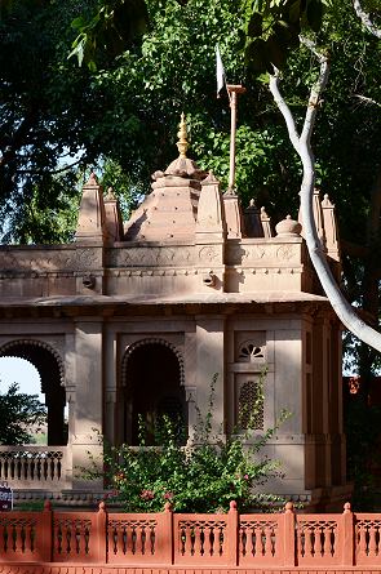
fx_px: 1673
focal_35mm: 105
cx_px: 190
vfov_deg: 19.5
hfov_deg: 13.0
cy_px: 287
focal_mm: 70
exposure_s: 1/320
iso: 400
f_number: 11
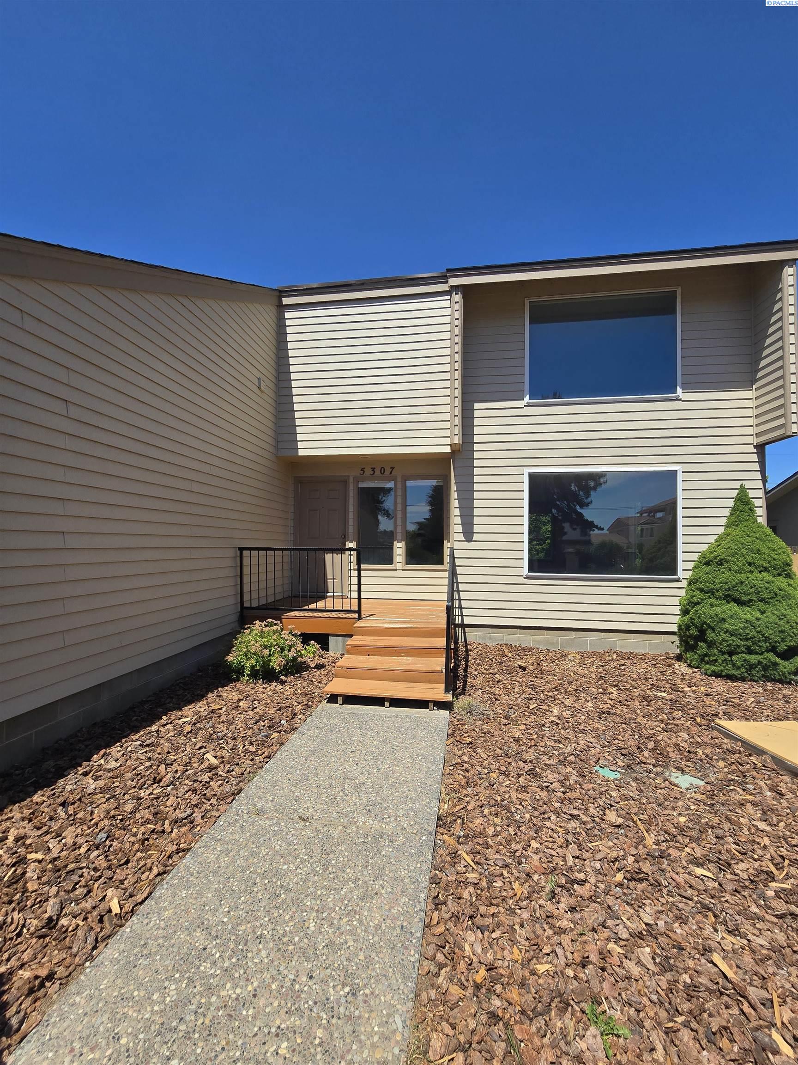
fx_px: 400
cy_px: 532
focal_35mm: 13
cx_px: 399
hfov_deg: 89.9
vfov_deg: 106.2
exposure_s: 1/2579
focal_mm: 2.2
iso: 50
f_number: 2.2
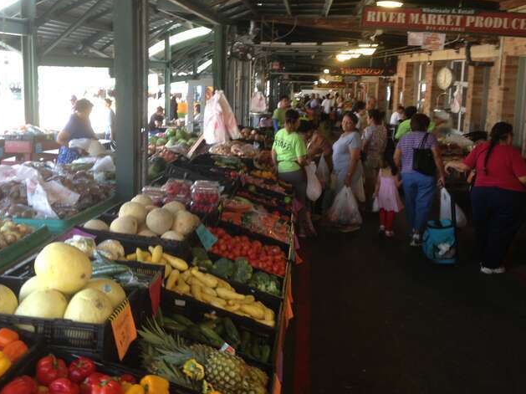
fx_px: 638
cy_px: 150
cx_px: 232
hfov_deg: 44.7
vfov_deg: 34.2
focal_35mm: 42
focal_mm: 4.13
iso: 50
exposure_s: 1/30
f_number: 2.4
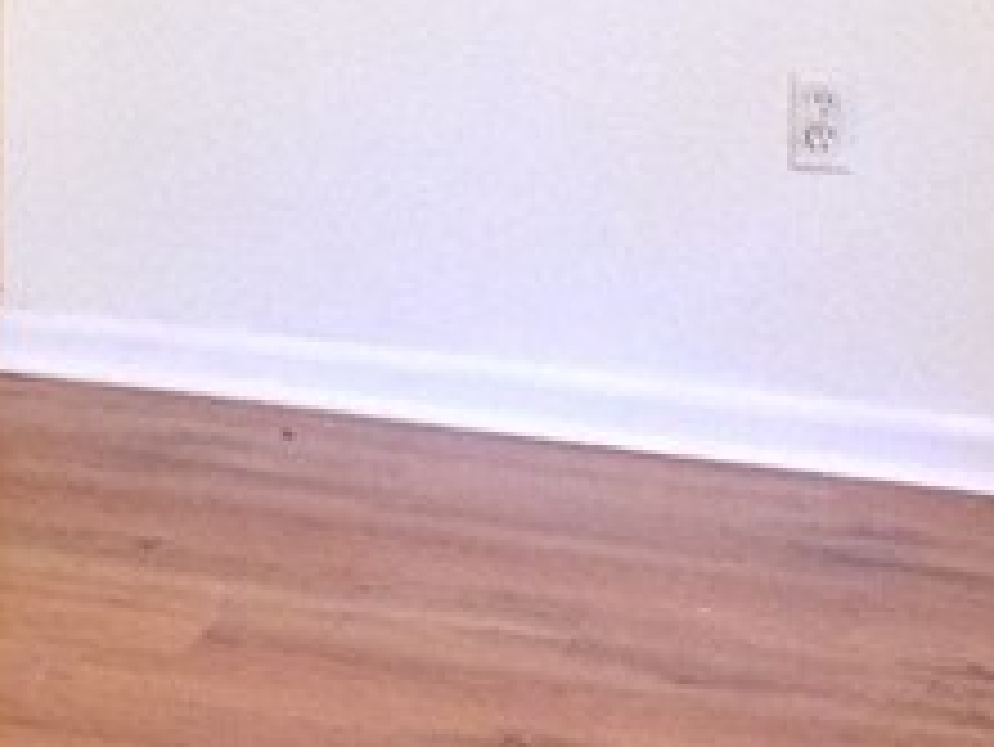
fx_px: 4654
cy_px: -112
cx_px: -184
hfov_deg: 11.9
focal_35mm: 162
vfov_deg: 9.1
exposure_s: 1/20
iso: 320
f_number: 2.4
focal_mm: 4.28
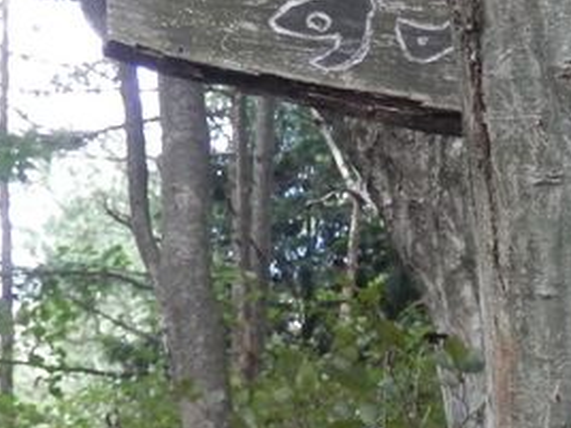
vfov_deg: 10.2
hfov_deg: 13.0
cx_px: 769
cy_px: 258
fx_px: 2408
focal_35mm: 146
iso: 200
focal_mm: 8.9
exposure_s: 1/50
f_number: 4
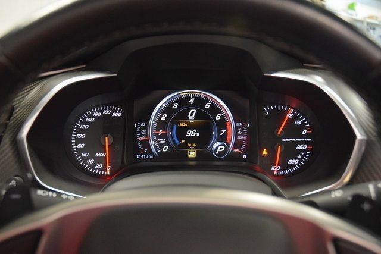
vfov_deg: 40.0
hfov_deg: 57.2
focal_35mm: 33
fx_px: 349
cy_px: 127
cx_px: 190
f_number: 3.5
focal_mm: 22
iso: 3200
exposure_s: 1/80
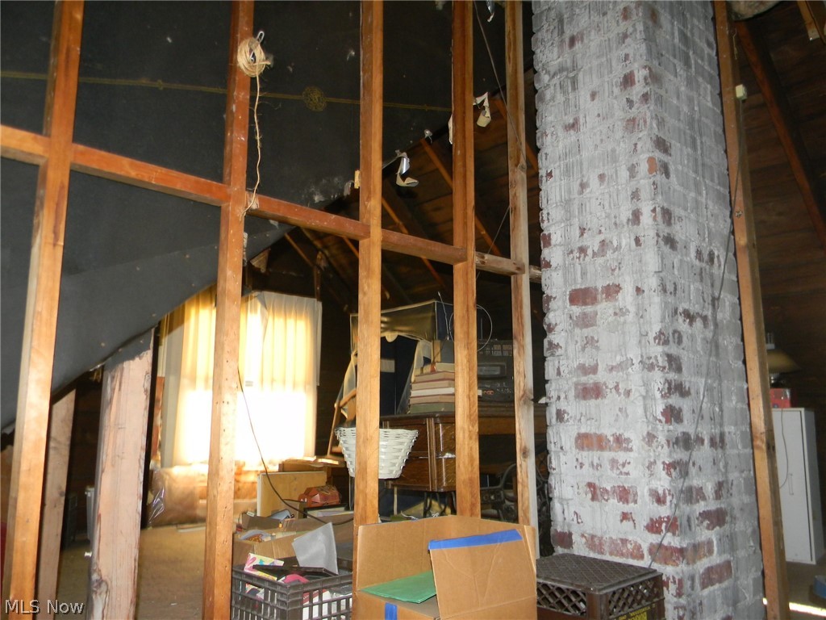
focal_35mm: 28
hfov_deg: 63.4
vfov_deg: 49.7
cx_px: 413
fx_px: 668
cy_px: 310
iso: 200
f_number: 3.5
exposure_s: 1/26
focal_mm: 5
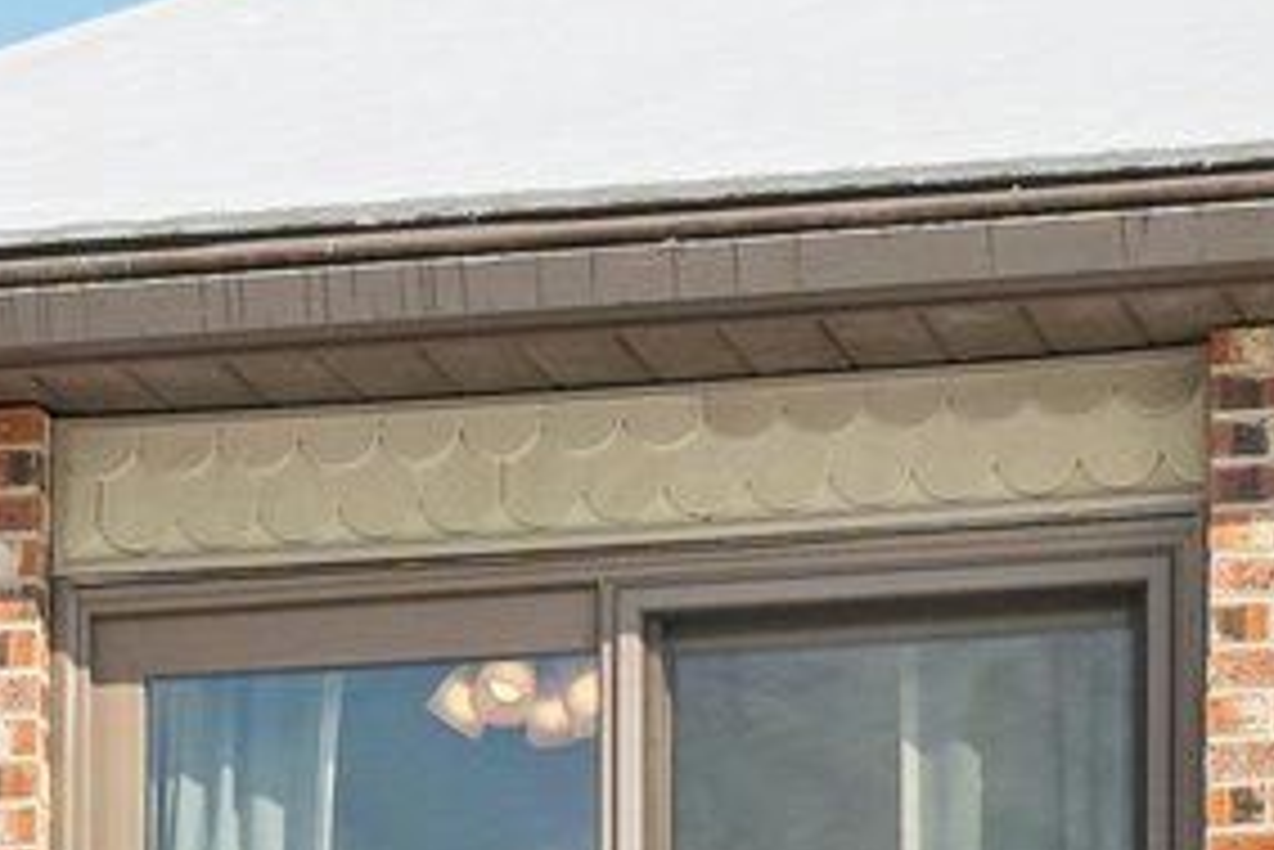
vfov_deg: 4.5
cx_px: -113
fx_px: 10763
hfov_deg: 6.7
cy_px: 1360
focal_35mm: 304
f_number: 8
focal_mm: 42
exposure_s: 1/500
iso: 100
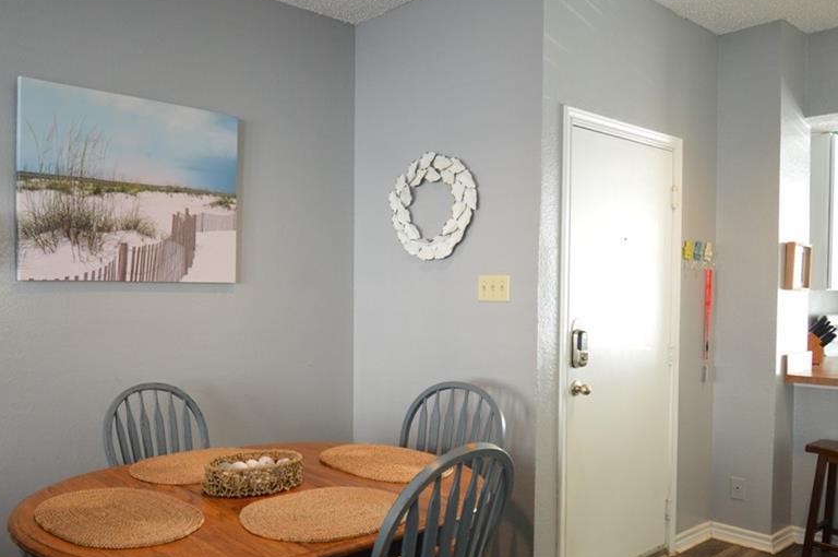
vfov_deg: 46.1
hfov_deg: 64.3
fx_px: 651
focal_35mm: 28
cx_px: 297
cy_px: 320
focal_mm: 14
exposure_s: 1/15
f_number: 5
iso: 1000
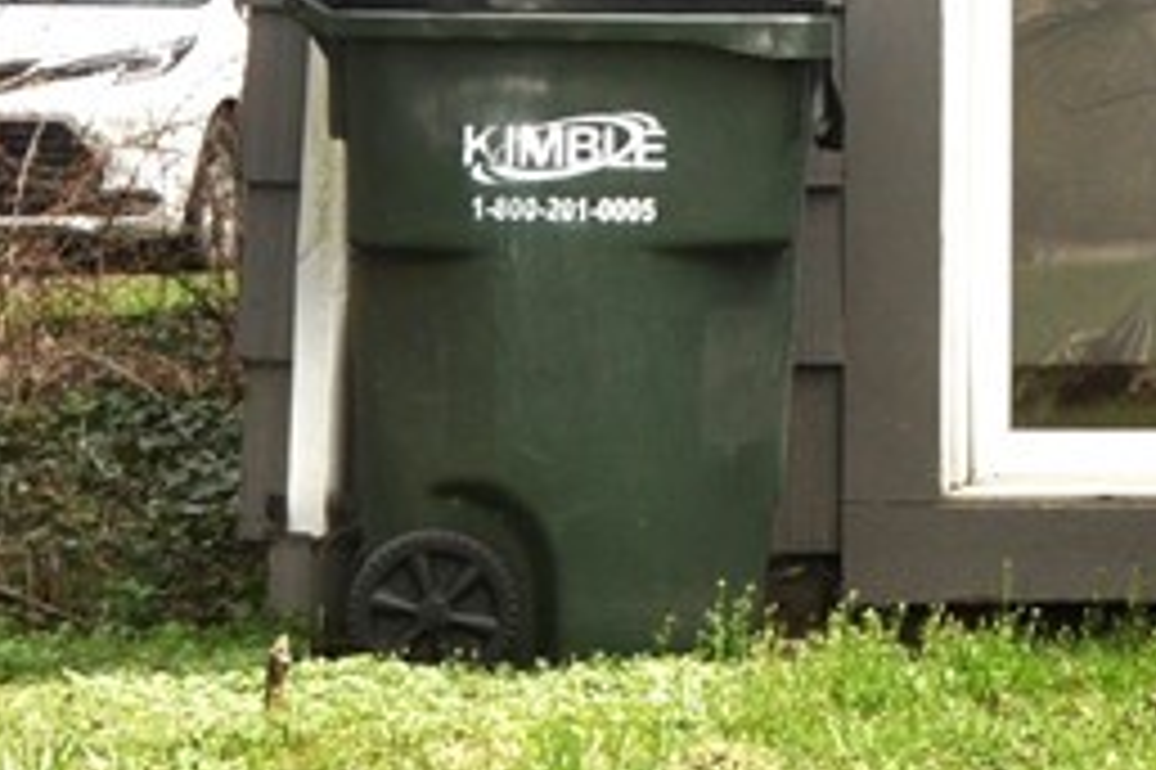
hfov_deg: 9.6
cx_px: 2150
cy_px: -401
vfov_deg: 6.7
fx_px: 6514
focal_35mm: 203
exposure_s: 1/200
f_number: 10
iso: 200
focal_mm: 32
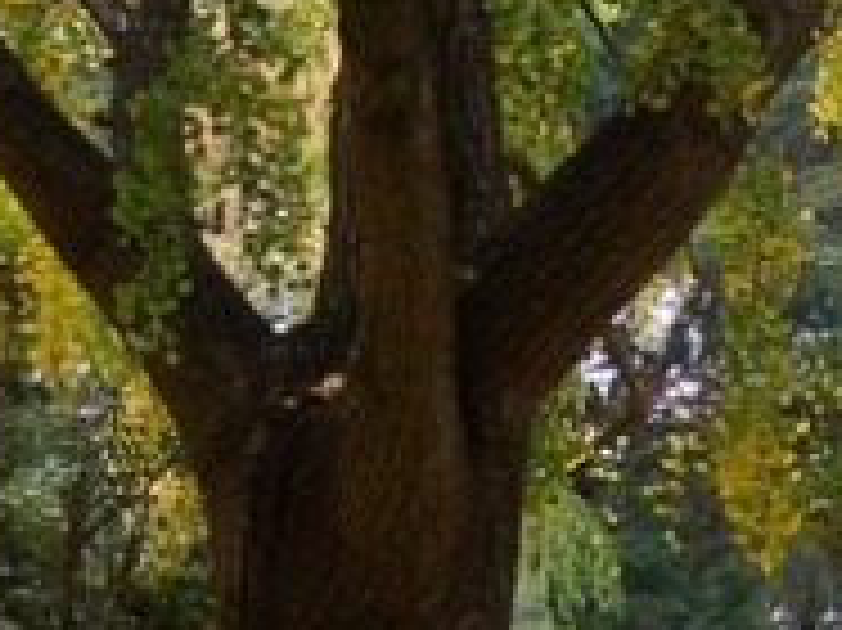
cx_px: 588
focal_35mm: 144
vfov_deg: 10.1
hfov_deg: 13.7
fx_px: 3500
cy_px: 788
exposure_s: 1/60
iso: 100
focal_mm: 6.3
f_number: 2.8
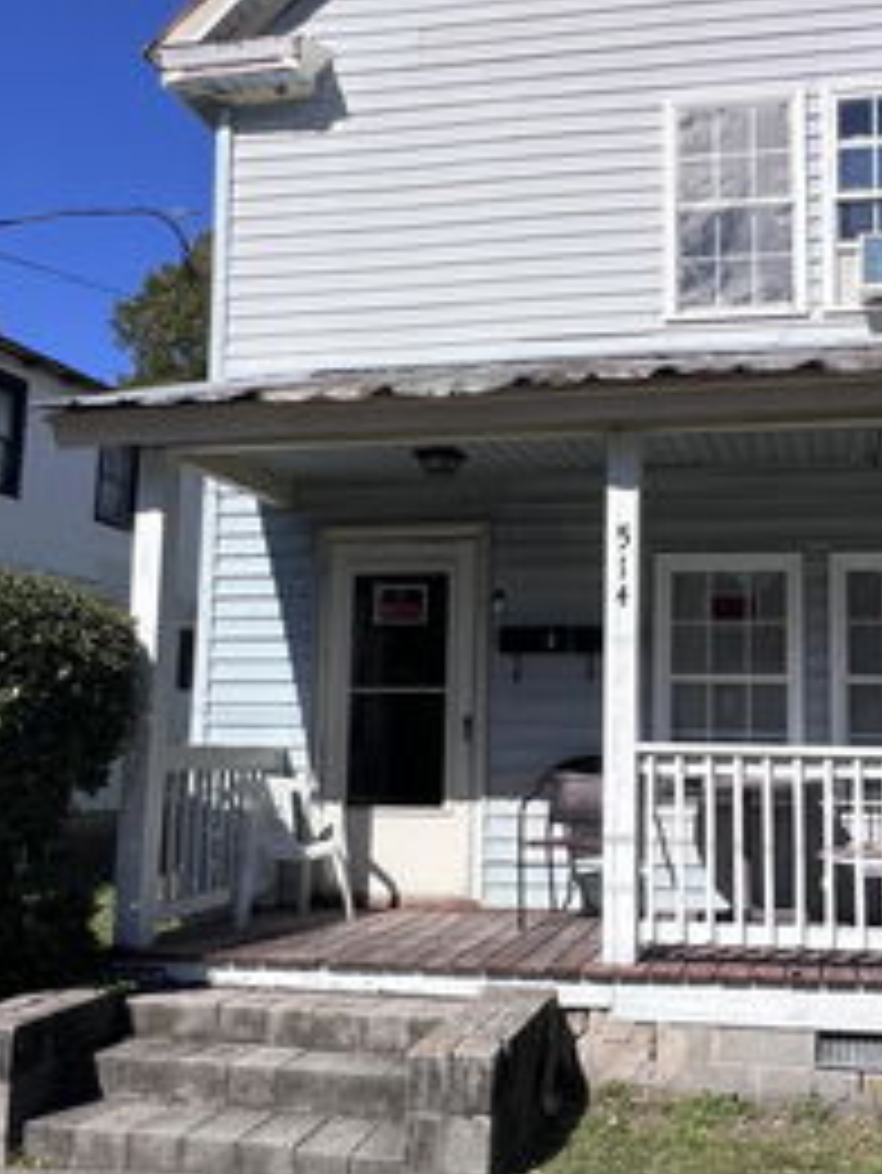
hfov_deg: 40.9
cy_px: 598
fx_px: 1154
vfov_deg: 53.9
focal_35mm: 34
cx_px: 634
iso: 32
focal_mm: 1.57
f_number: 1.8
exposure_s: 1/3650
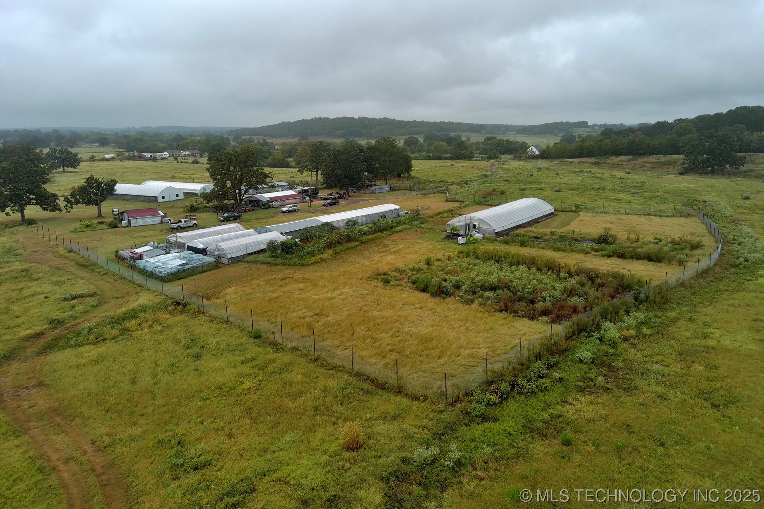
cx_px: 382
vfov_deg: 53.0
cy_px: 225
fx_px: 509
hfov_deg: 73.7
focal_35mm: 24
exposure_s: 1/705
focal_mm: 6.67
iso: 100
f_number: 1.9
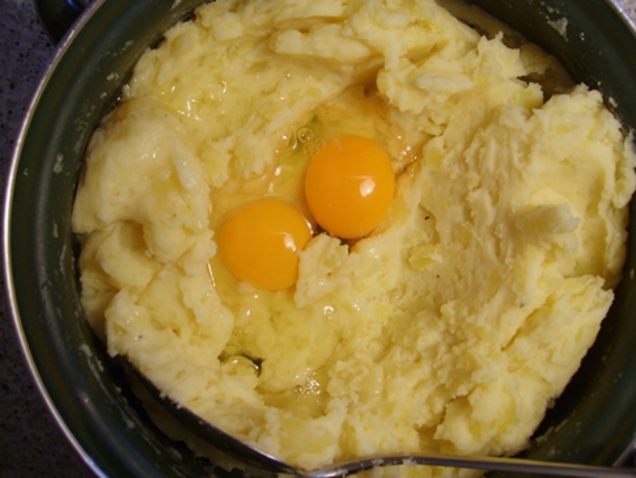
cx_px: 322
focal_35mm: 36
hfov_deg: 51.3
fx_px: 662
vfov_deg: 39.7
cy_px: 236
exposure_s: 1/30
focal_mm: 5.8
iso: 113
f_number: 2.8
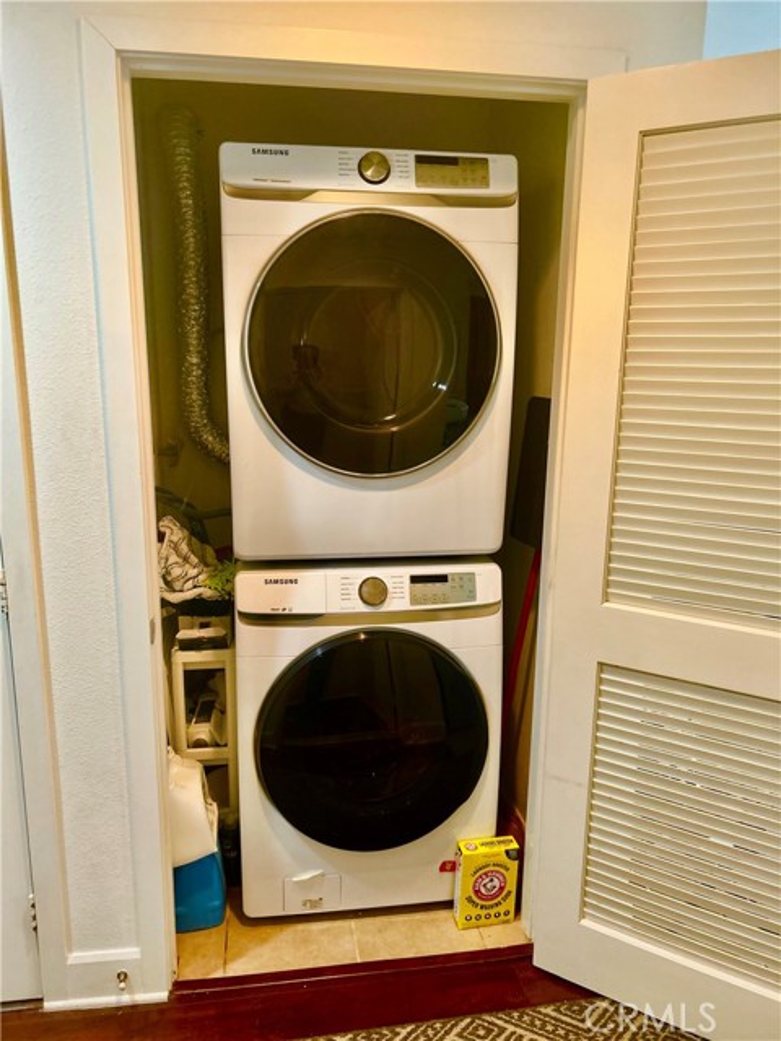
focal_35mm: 26
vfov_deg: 67.3
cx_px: 390
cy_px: 520
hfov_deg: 53.1
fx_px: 782
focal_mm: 5.7
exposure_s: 1/60
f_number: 1.5
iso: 250
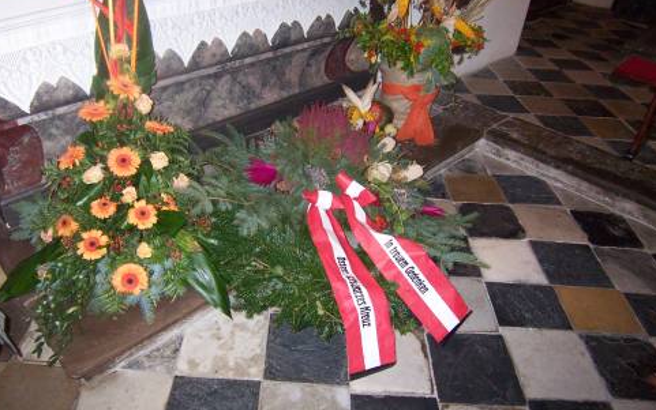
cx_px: 306
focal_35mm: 27
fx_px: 483
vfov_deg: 46.0
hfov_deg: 68.3
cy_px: 192
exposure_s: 1/30
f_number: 2.8
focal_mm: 3.8
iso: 200
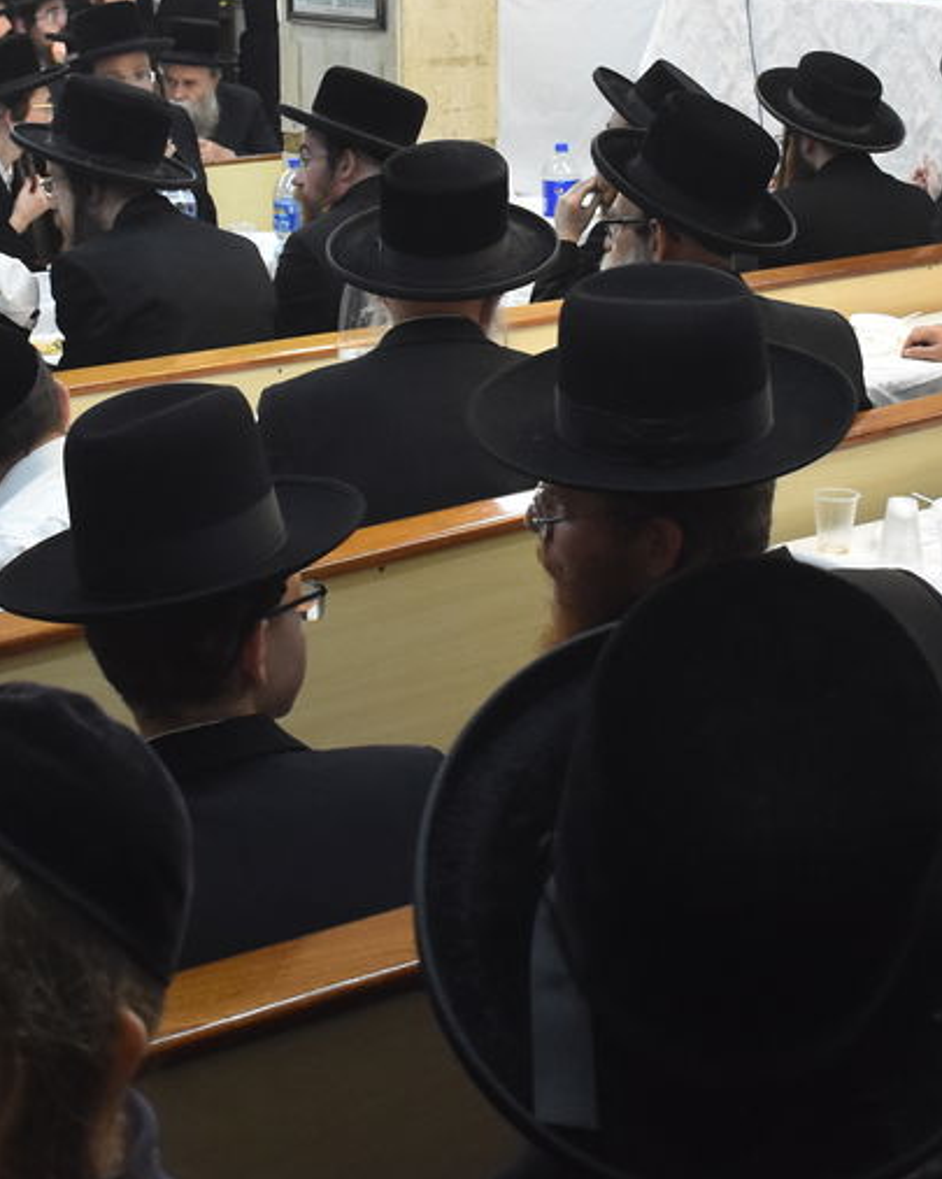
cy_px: 201
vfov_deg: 26.5
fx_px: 2442
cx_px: 656
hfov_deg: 21.7
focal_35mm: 70
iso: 1600
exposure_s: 1/100
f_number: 5.6
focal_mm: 18
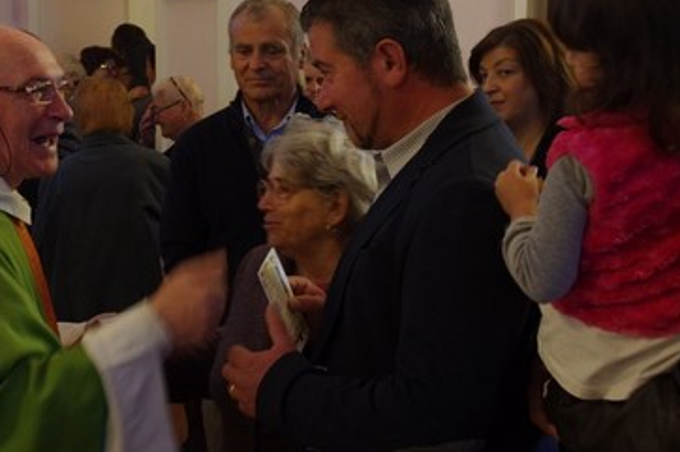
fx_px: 1435
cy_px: 177
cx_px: 270
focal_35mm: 76
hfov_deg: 26.6
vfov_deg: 17.9
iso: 1600
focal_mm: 37
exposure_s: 1/30
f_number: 6.3
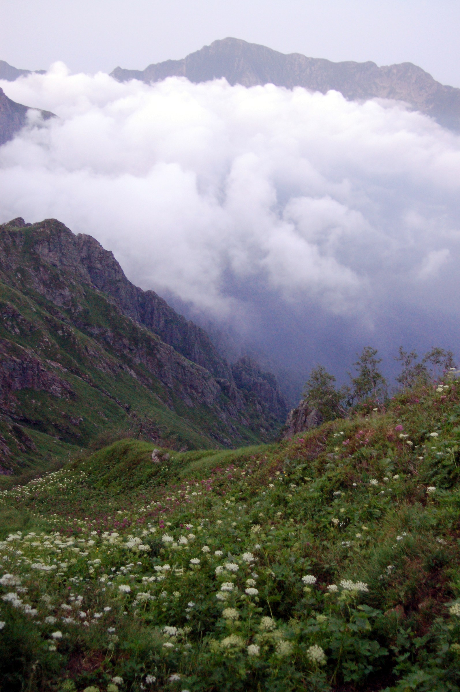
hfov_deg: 36.8
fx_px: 691
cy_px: 346
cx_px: 230
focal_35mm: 36
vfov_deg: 53.2
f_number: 3.3
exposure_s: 1/8
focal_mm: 24
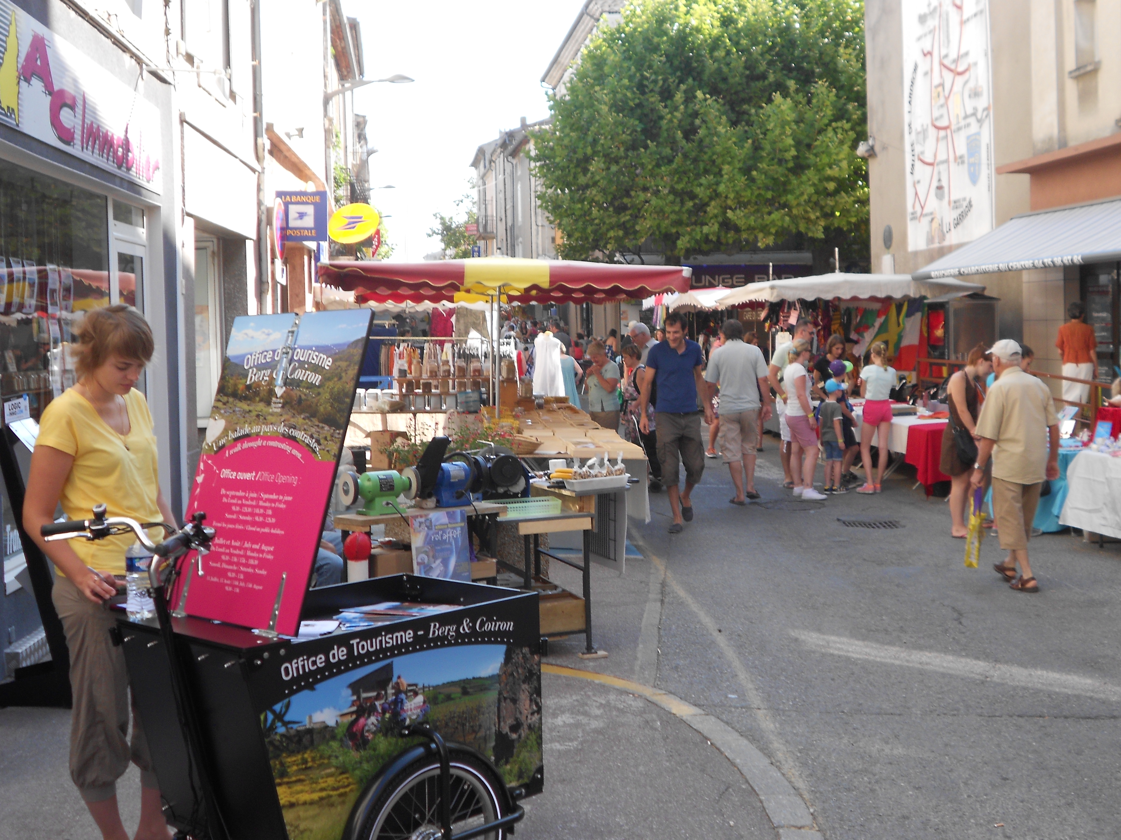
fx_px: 1393
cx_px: 560
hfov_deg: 43.9
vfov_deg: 33.6
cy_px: 420
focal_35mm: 43
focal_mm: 7.9
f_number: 4.2
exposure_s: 1/100
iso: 80
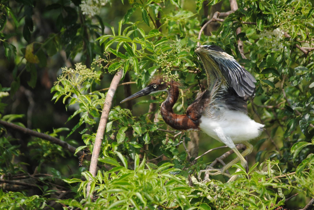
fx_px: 2161
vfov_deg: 5.6
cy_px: 105
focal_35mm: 248
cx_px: 157
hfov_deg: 8.3
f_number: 5.3
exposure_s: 1/500
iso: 220
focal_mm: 165
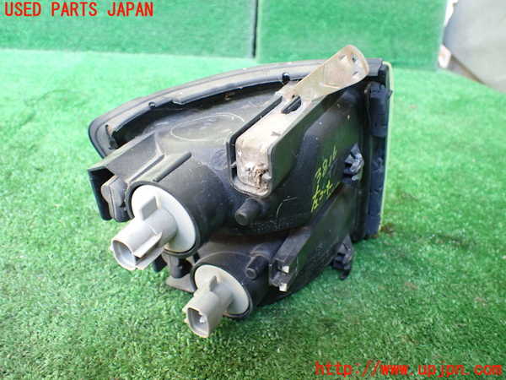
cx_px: 253
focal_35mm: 30
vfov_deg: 46.8
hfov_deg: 60.0
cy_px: 190
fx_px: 439
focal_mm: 5.4
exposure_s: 1/125
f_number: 2.3
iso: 640
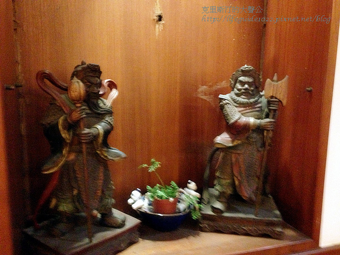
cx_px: 170
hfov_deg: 55.4
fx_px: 324
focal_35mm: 33
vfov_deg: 42.9
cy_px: 128
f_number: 2.4
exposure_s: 1/15
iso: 800
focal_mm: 4.13
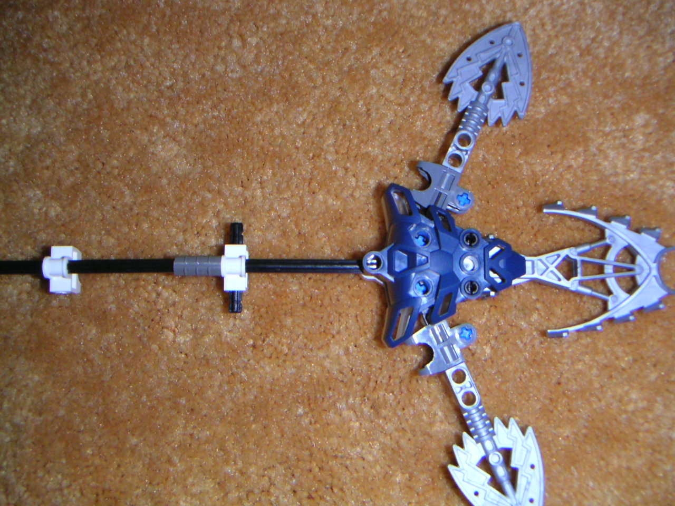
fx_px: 760
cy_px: 253
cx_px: 338
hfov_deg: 47.9
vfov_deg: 36.8
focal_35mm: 39
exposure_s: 1/45
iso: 200
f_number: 6.7
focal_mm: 5.1
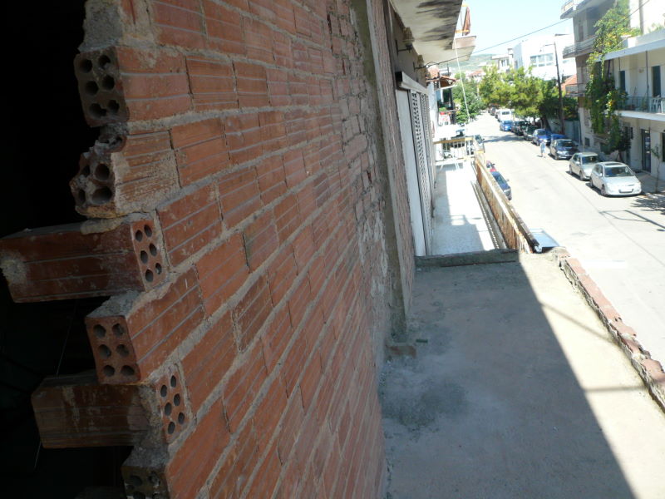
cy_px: 250
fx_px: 538
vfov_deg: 49.7
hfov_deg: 63.4
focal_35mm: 28
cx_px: 332
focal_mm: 4.6
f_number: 2.8
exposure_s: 1/500
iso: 100
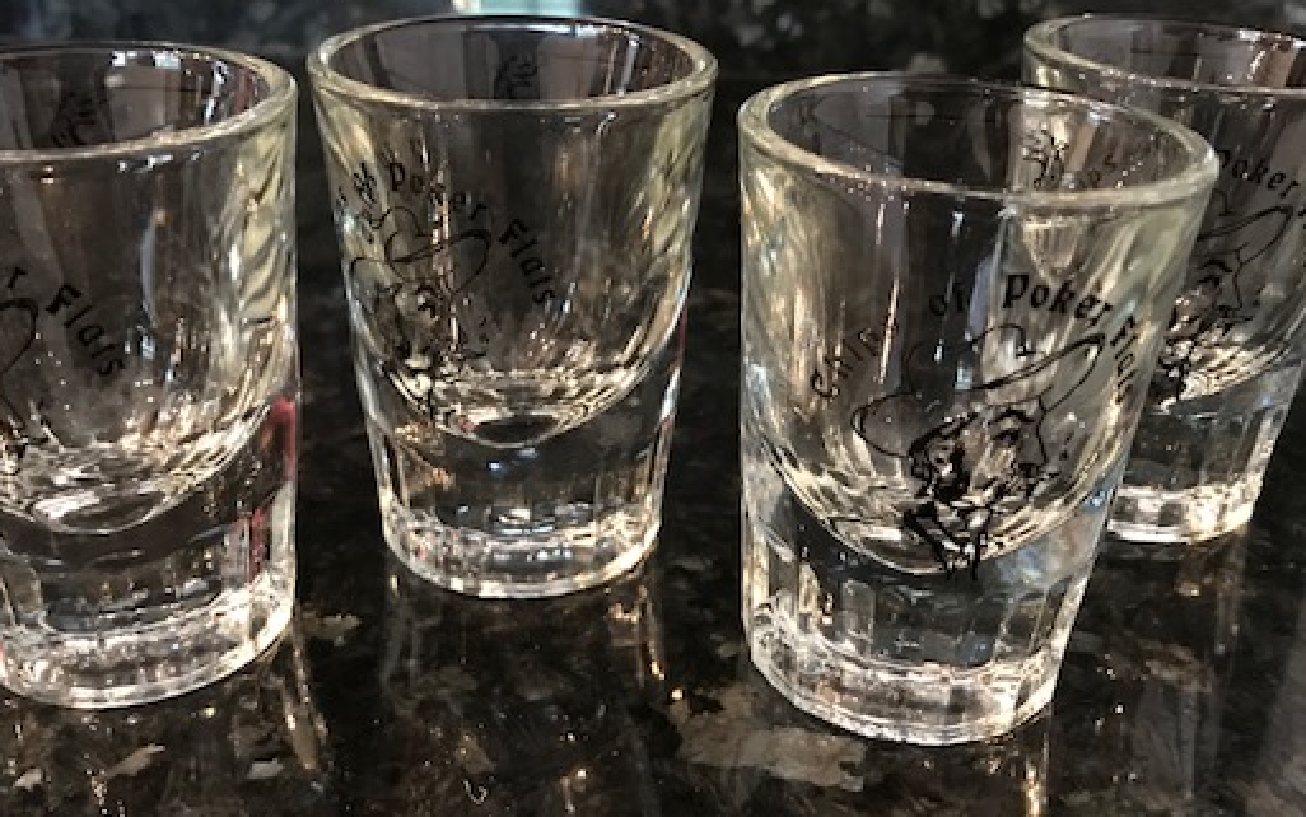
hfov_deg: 52.7
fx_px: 1317
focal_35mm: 37
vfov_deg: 34.5
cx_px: 662
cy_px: 410
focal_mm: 3.99
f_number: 1.8
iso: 100
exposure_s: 1/4
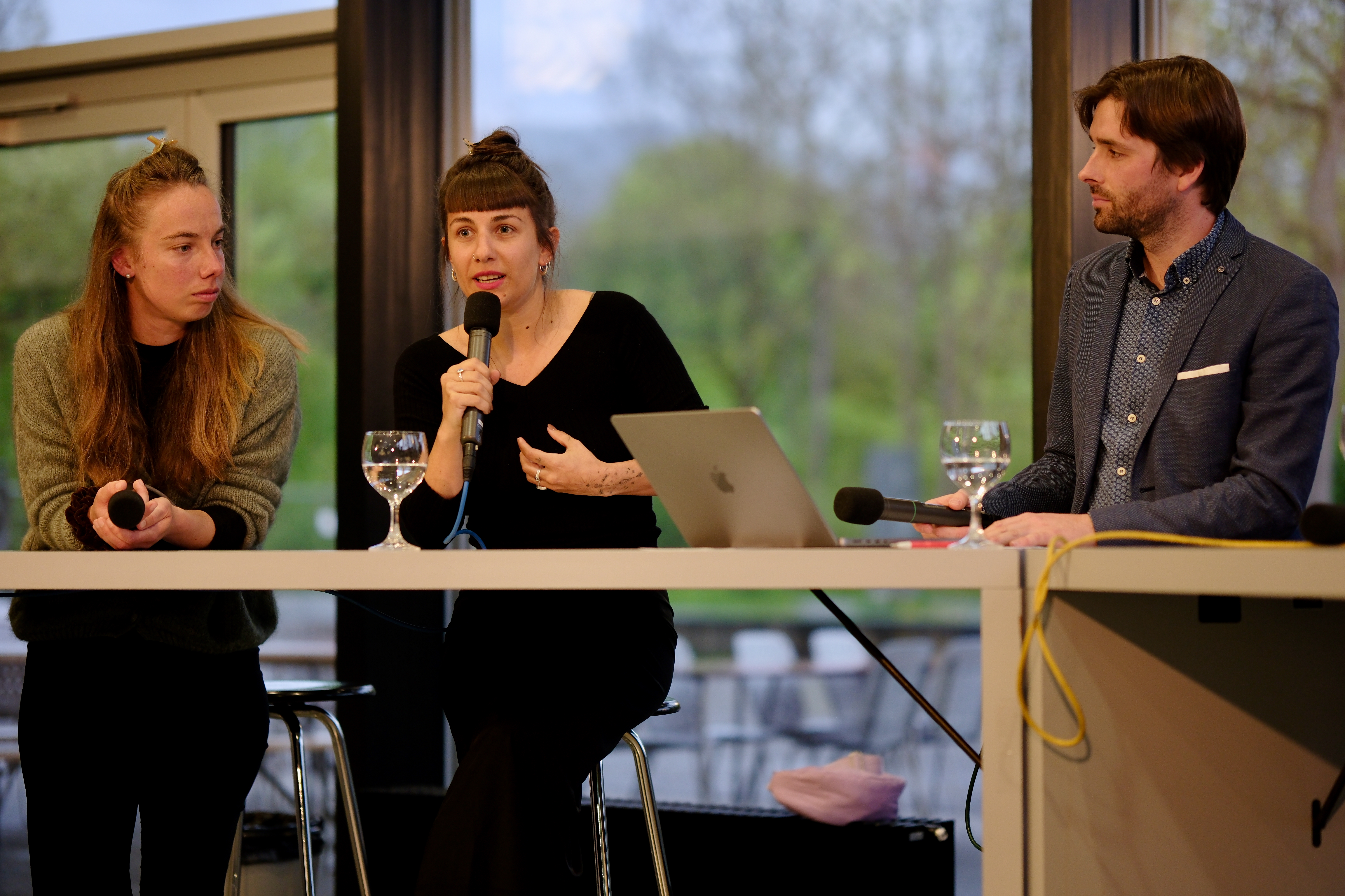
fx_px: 3138
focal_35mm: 84
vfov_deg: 16.3
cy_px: 448
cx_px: 672
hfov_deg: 24.2
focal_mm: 56
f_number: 1.2
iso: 320
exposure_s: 1/125
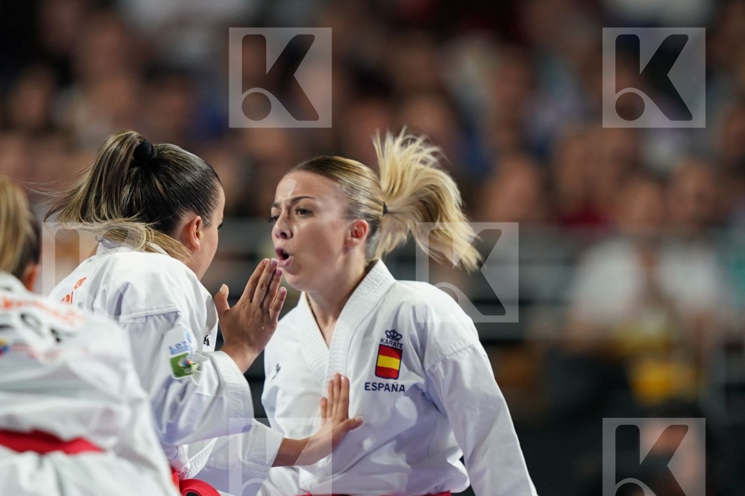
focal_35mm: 799
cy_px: 272
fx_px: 16532
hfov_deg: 2.6
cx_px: 280
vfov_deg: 1.7
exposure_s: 1/500
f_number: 2.8
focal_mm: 400
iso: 1000
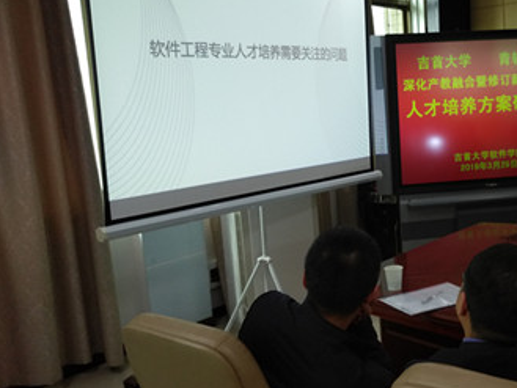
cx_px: 374
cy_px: 186
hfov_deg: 44.5
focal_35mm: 41
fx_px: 613
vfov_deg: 35.2
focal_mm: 3.66
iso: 200
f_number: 2
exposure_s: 1/30
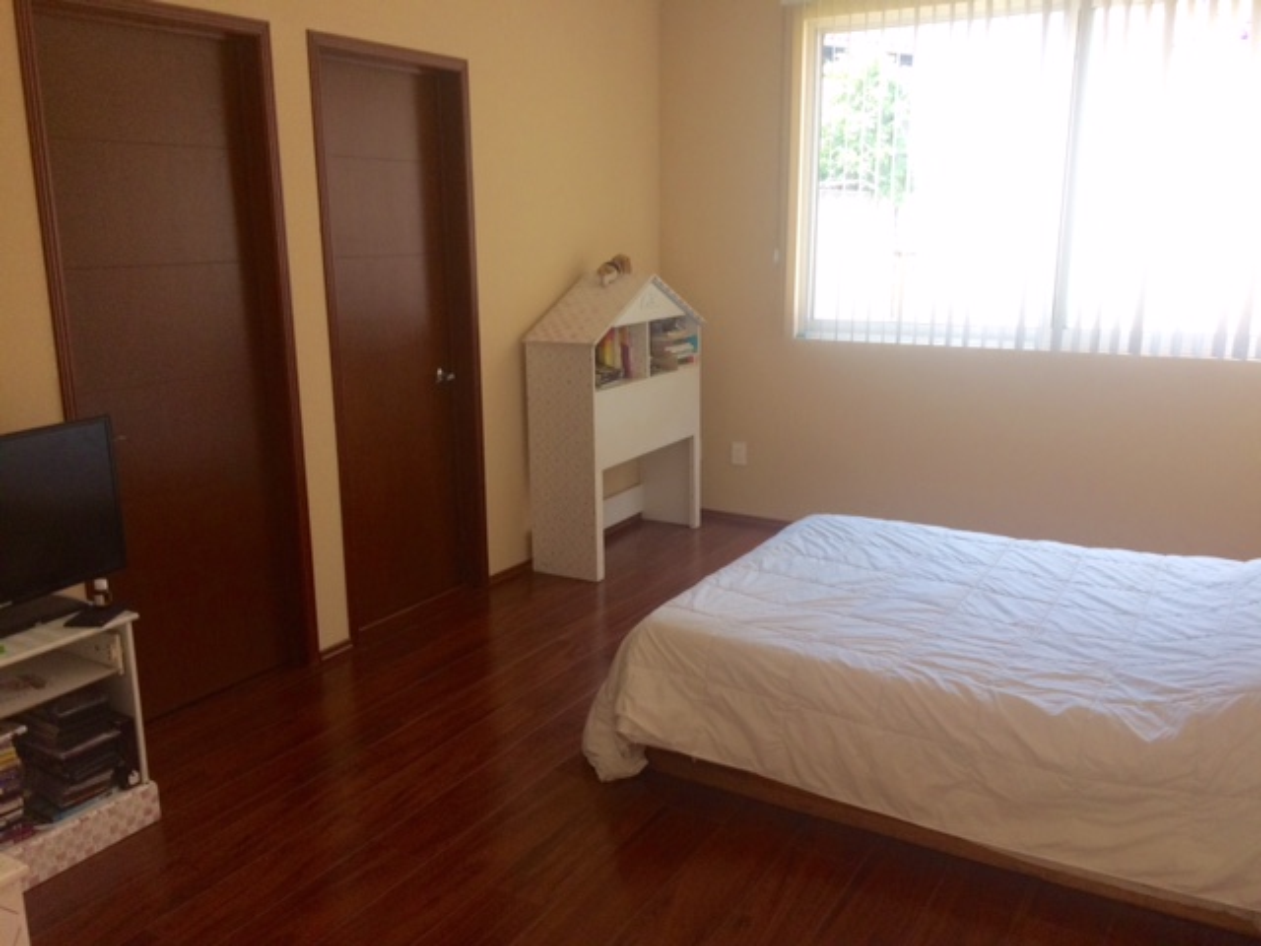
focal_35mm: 29
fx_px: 1056
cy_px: 473
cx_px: 630
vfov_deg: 48.2
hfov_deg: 61.7
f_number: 2.2
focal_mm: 4.15
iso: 64
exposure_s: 1/120
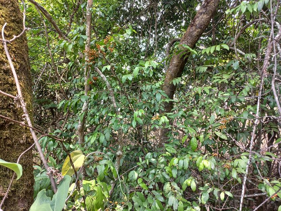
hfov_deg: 69.4
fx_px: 203
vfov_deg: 54.9
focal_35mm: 25
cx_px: 140
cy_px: 106
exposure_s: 1/50
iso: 25
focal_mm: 4.6
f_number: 1.8
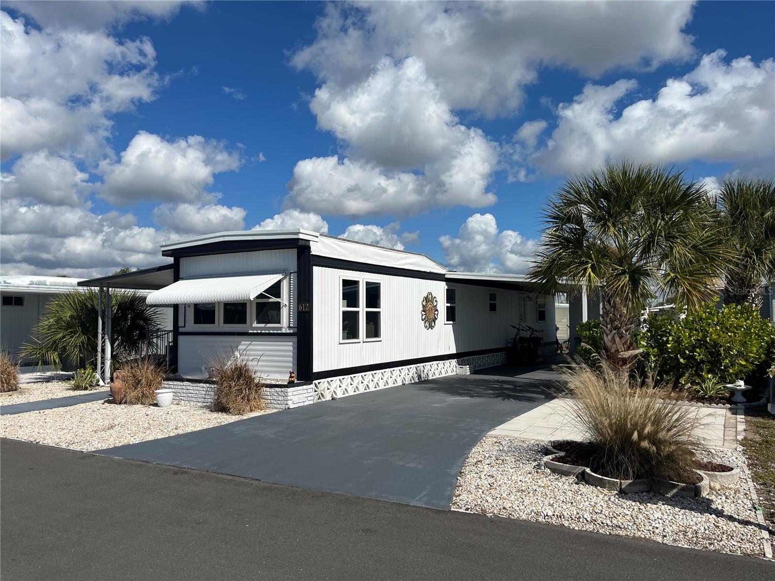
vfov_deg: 53.1
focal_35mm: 26
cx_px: 388
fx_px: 582
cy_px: 290
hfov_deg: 67.3
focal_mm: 5.1
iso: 50
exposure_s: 1/8403
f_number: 1.6
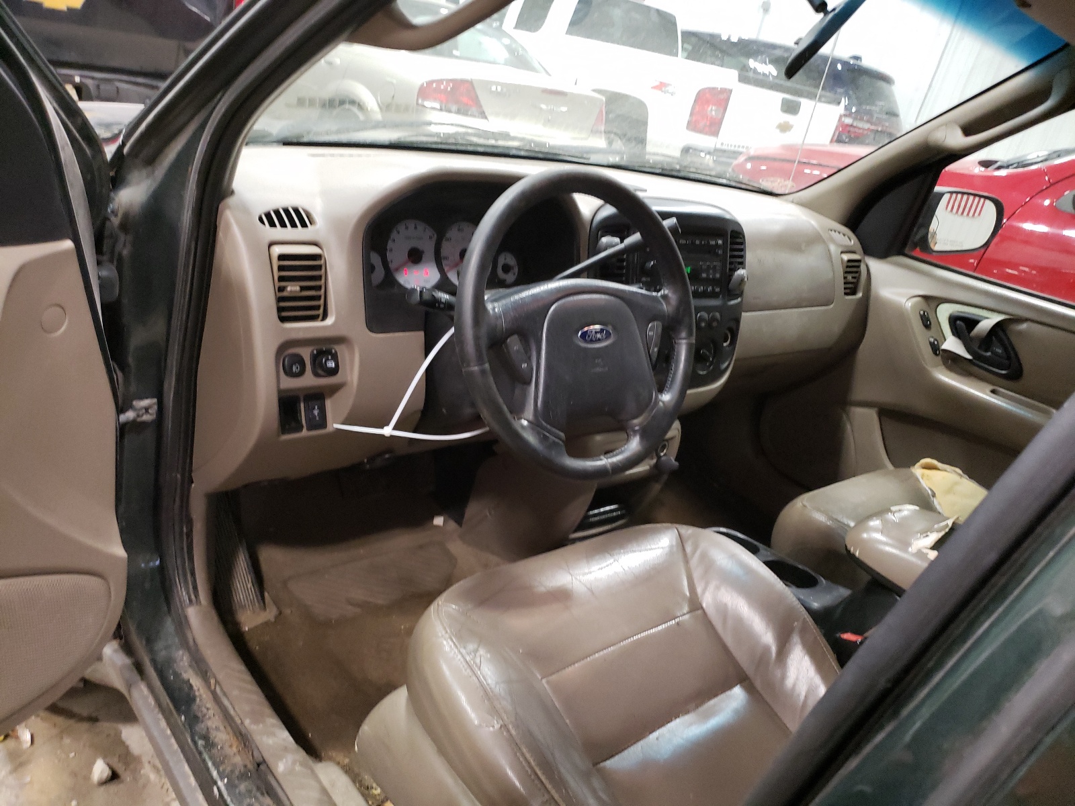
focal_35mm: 26
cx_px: 538
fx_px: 807
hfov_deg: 67.3
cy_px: 403
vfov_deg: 53.1
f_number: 1.5
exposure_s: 1/40
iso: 310
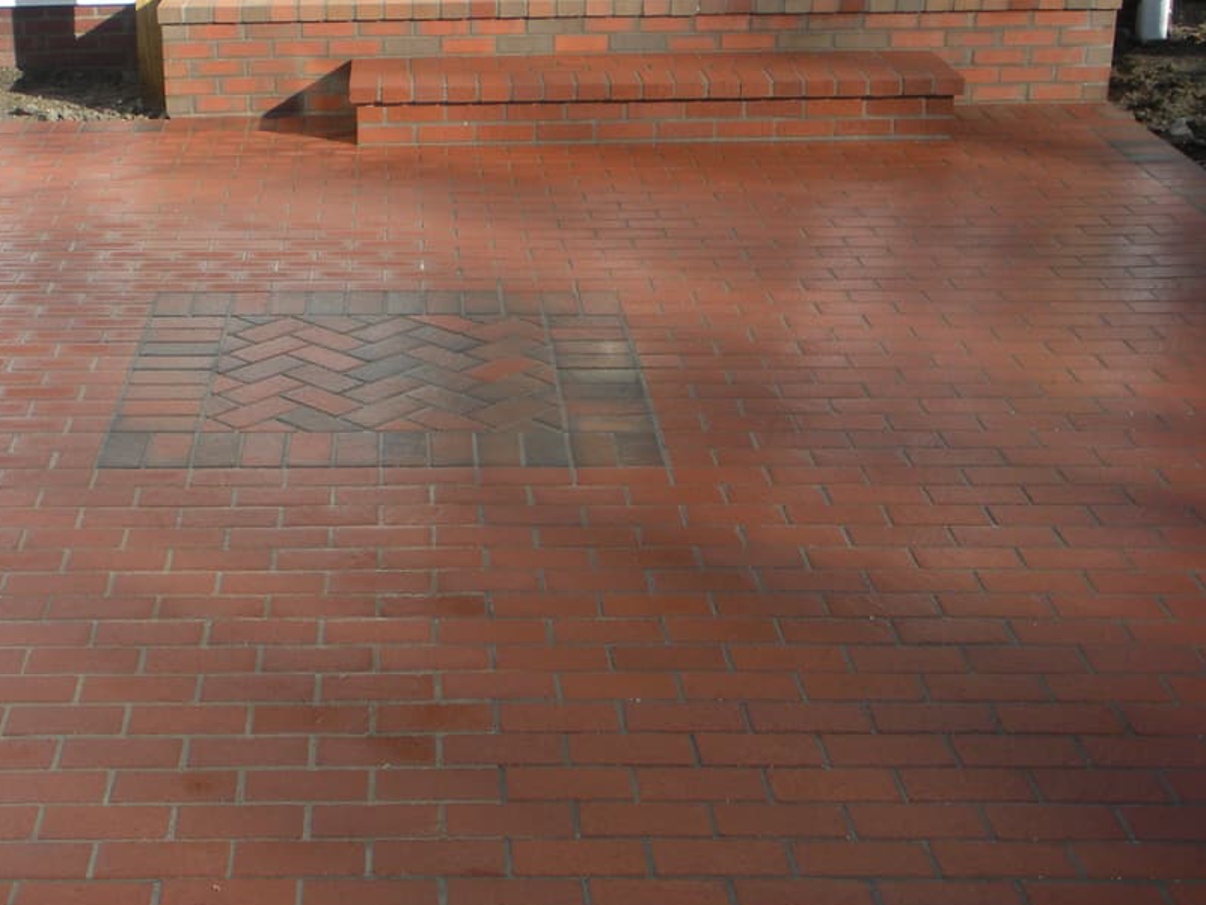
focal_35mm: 60
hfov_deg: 31.8
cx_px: 367
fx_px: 2090
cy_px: 403
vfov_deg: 24.4
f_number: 3.5
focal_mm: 6.3
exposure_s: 1/316
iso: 64
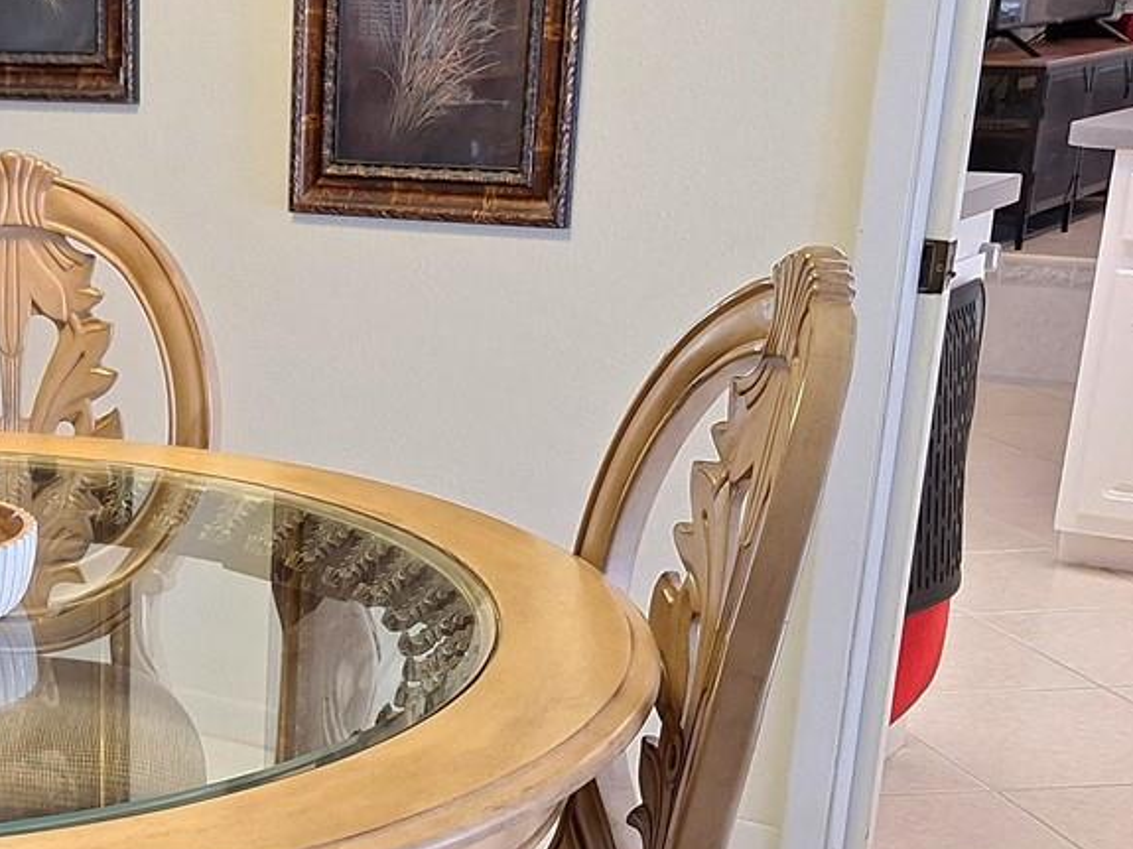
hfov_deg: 28.5
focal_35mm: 64
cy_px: 760
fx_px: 2094
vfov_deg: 22.4
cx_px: 12
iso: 100
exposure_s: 1/40
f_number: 1.8
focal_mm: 5.54
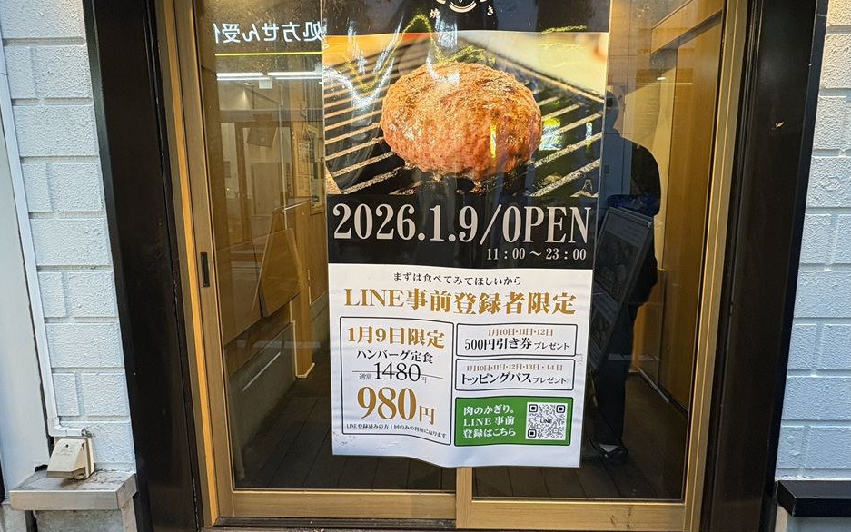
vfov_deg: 62.2
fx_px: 441
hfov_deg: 88.0
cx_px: 432
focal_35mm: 19
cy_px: 246
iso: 125
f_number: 2.2
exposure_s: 1/50
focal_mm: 2.22
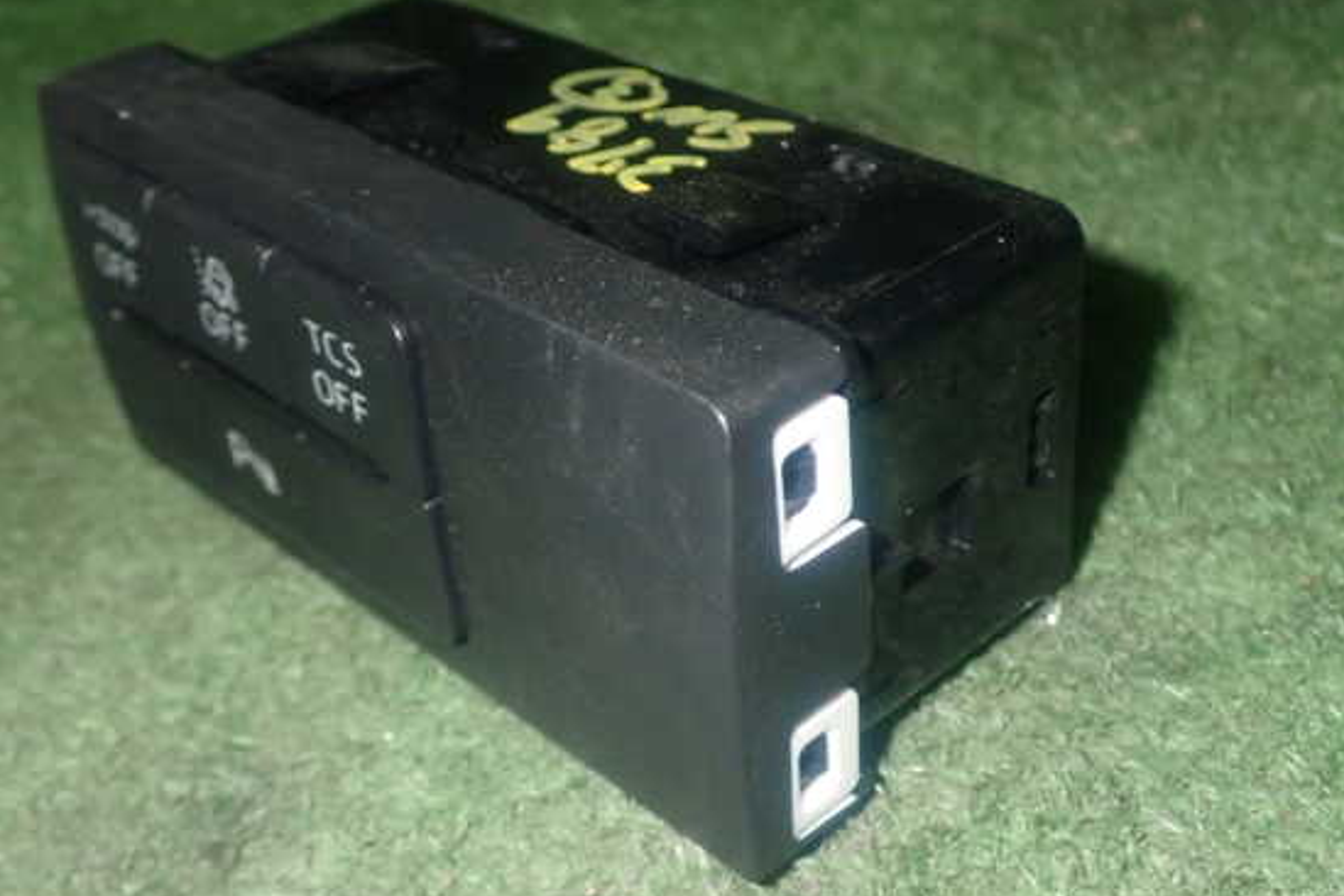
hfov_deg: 39.6
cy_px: 460
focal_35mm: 50
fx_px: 1867
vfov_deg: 27.0
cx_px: 614
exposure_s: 1/40
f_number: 9
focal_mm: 7.84
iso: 800
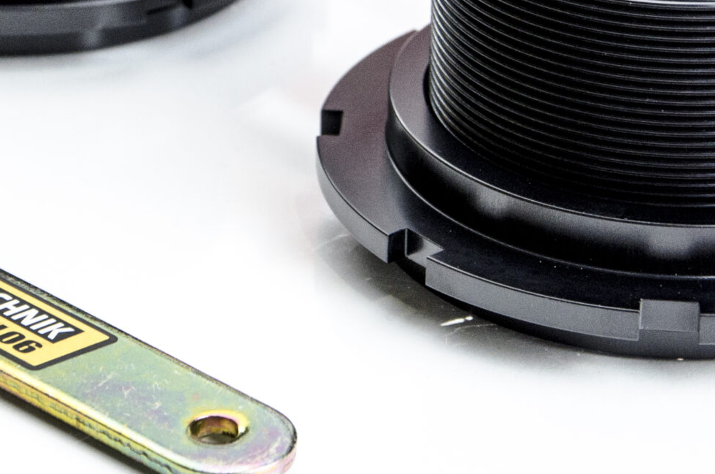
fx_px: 4816
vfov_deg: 5.6
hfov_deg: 8.5
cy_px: -76
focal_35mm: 243
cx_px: 322
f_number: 5.3
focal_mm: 62
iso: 400
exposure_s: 1/80
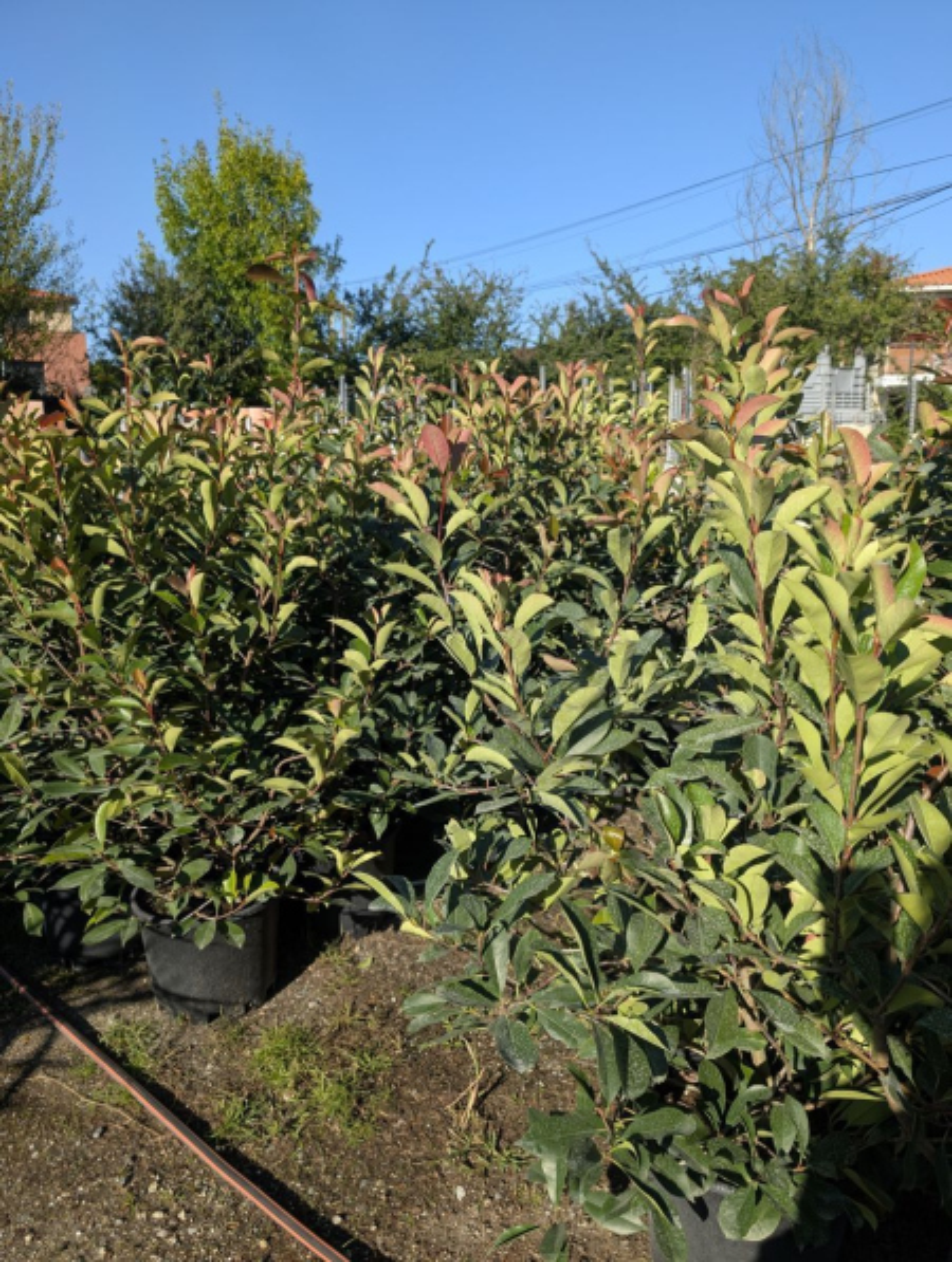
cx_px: 476
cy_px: 631
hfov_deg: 57.0
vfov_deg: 71.5
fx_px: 877
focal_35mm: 24
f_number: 1.68
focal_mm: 6.9
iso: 21
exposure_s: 1/786
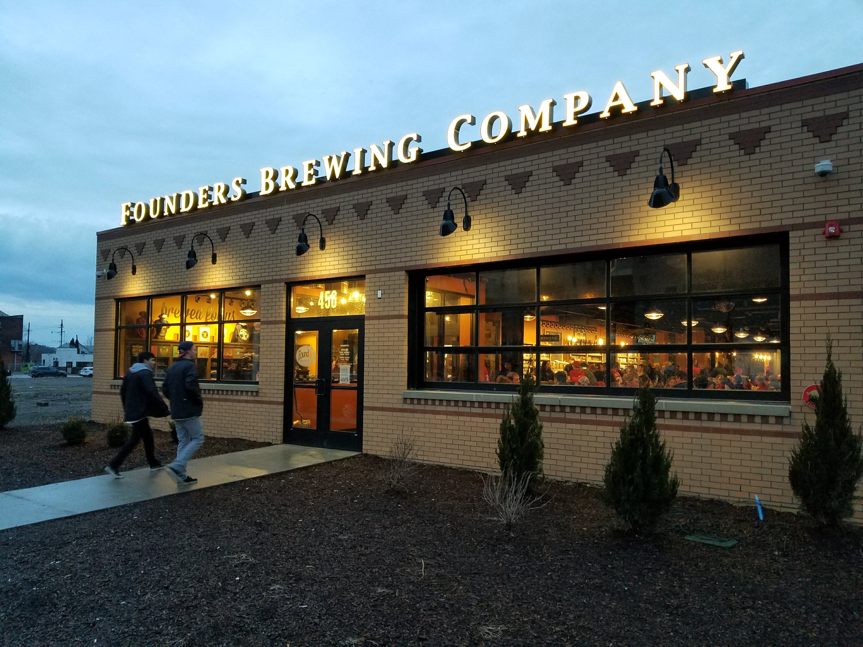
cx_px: 432
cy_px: 324
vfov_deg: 53.1
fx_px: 648
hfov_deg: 67.3
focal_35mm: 26
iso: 160
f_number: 1.7
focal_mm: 4.2
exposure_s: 1/40
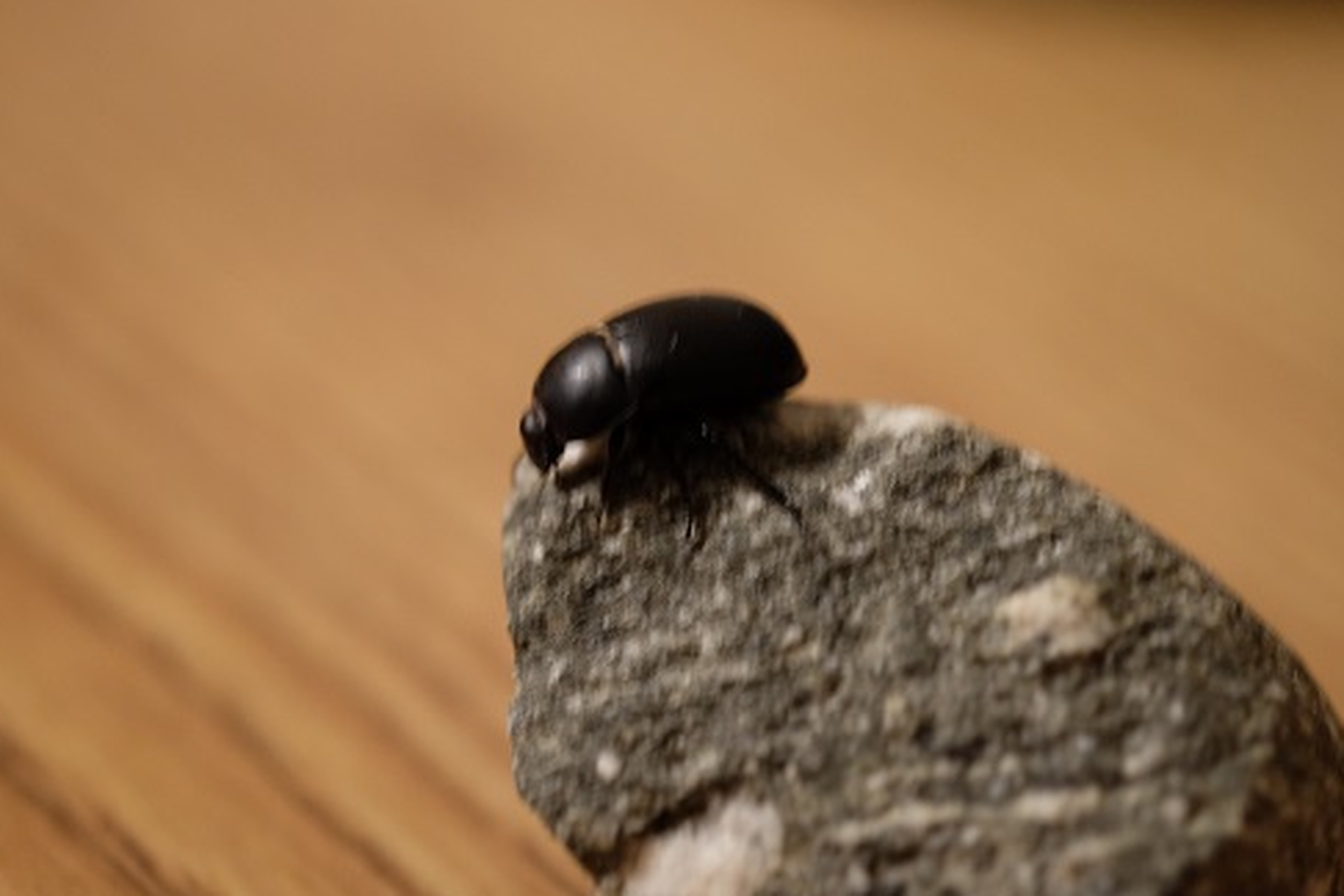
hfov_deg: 20.0
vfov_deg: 13.4
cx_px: 676
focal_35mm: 102
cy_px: 402
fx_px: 3808
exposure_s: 1/20
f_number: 2.4
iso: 2000
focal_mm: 60
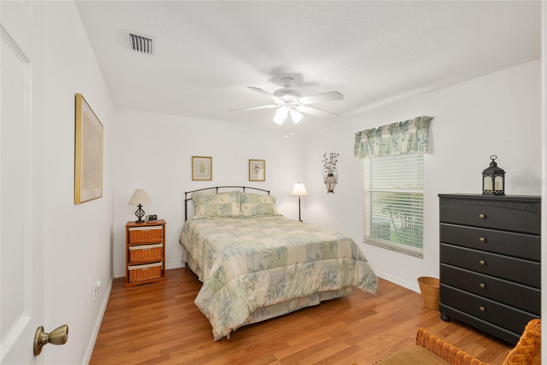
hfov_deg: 96.7
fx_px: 243
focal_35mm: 16
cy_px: 182
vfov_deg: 73.7
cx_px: 274
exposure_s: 1/13
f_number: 8
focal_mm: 16
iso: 500
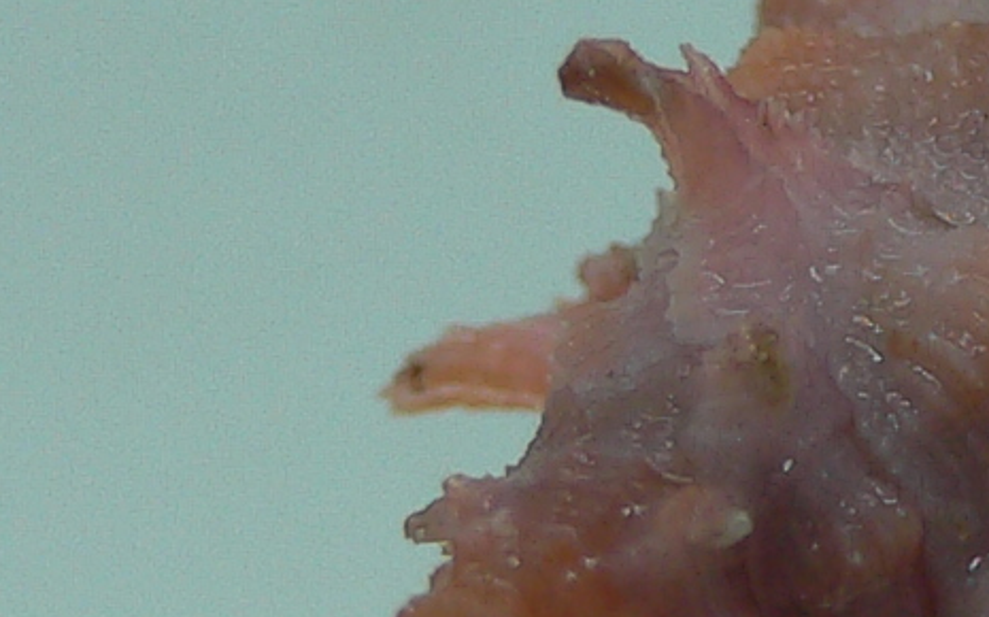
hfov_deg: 12.7
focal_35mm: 161
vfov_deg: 8.1
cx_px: 1134
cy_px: 564
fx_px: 4337
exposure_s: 1/60
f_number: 2.8
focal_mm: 4.6
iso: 80
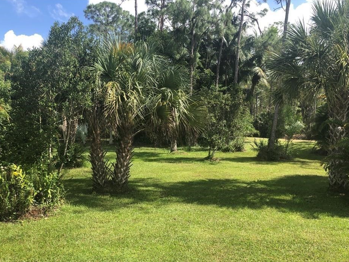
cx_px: 177
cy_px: 143
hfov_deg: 58.3
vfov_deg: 45.4
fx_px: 313
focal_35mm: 31
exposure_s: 1/759
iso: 20
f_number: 1.8
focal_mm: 4
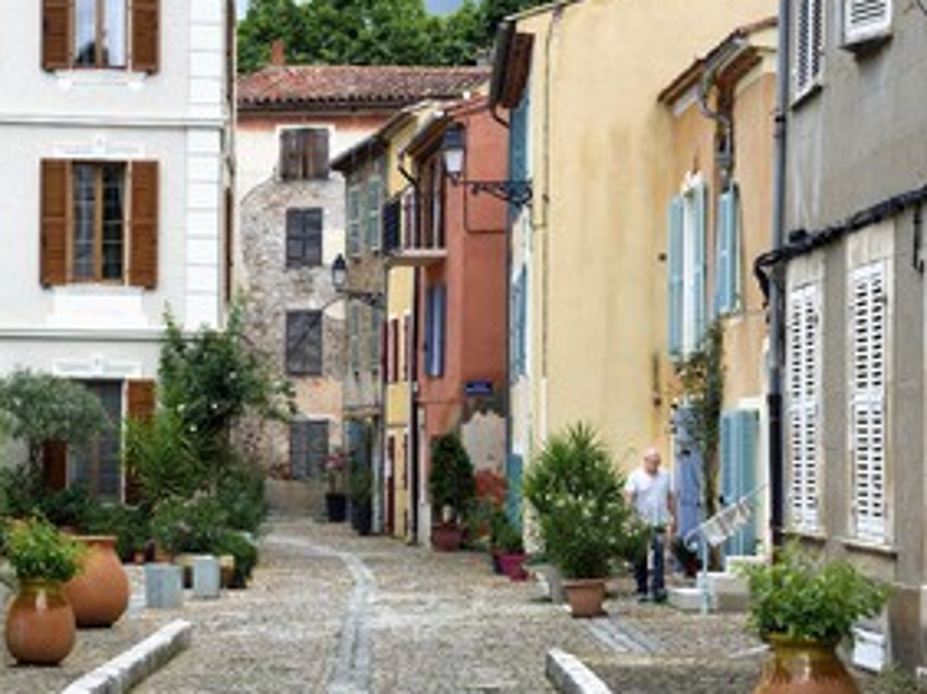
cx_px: 261
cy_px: 362
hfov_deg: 21.9
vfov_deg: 16.6
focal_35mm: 89
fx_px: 2381
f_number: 16
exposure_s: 1/125
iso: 400
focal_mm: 62
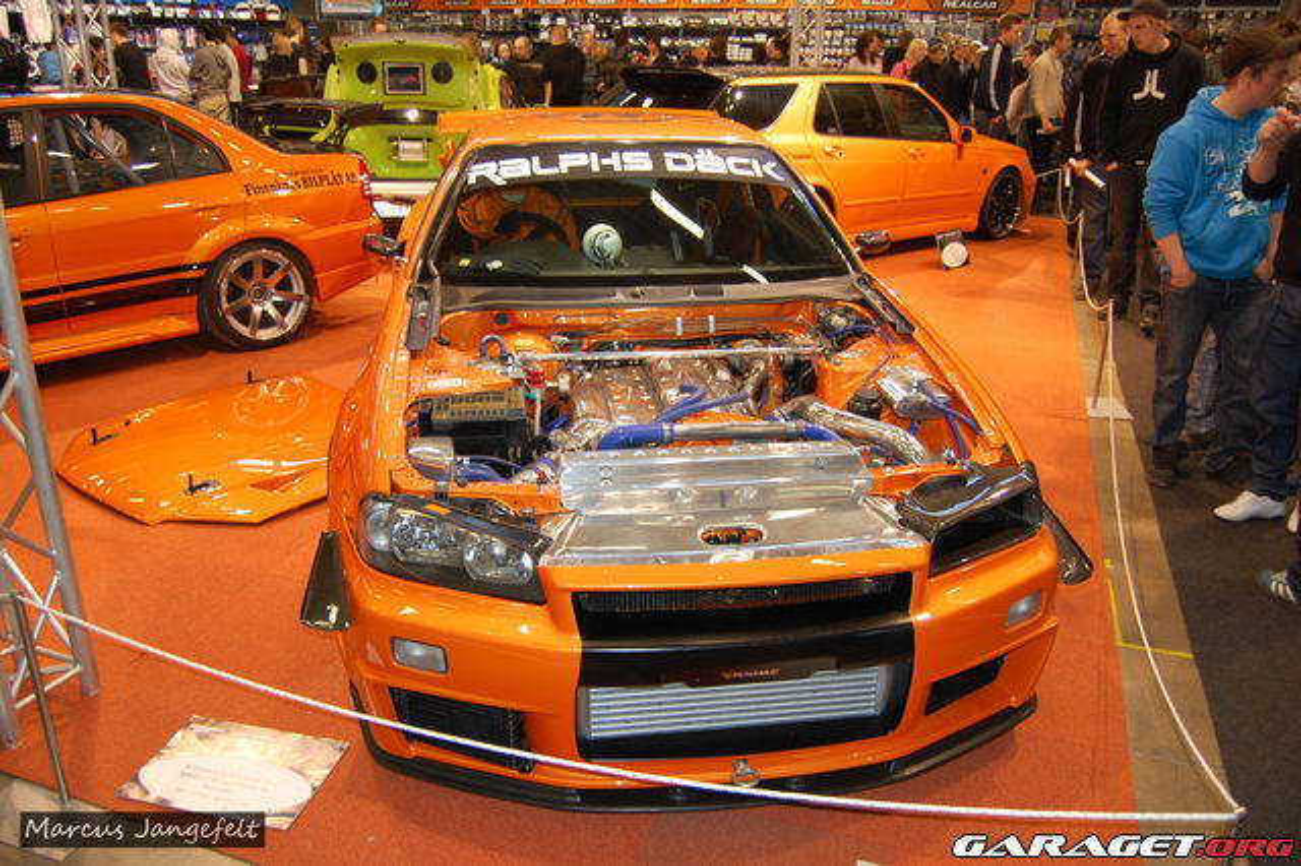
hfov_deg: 67.4
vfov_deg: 47.9
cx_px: 650
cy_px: 433
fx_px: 975
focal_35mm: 27
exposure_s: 1/60
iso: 400
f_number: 3.5
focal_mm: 18
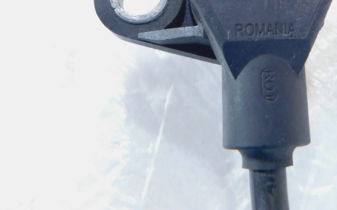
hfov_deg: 38.1
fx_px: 468
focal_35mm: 51
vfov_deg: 23.8
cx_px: 272
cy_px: -17
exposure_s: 1/30
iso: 280
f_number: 3
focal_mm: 4
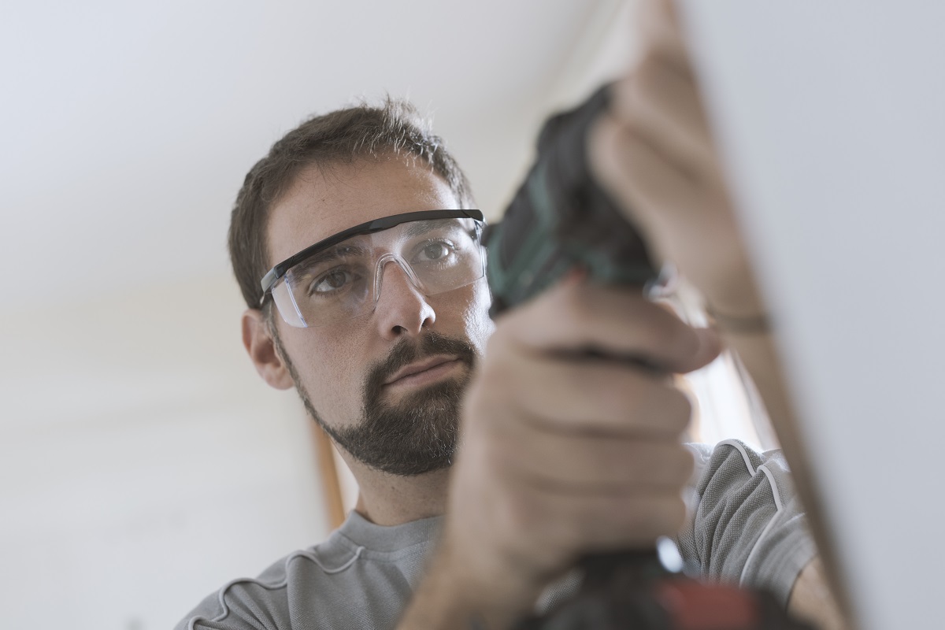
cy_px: 315
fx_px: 1312
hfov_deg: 39.6
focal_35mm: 50
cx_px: 472
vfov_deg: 27.0
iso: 250
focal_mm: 50
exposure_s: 1/80
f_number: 3.2
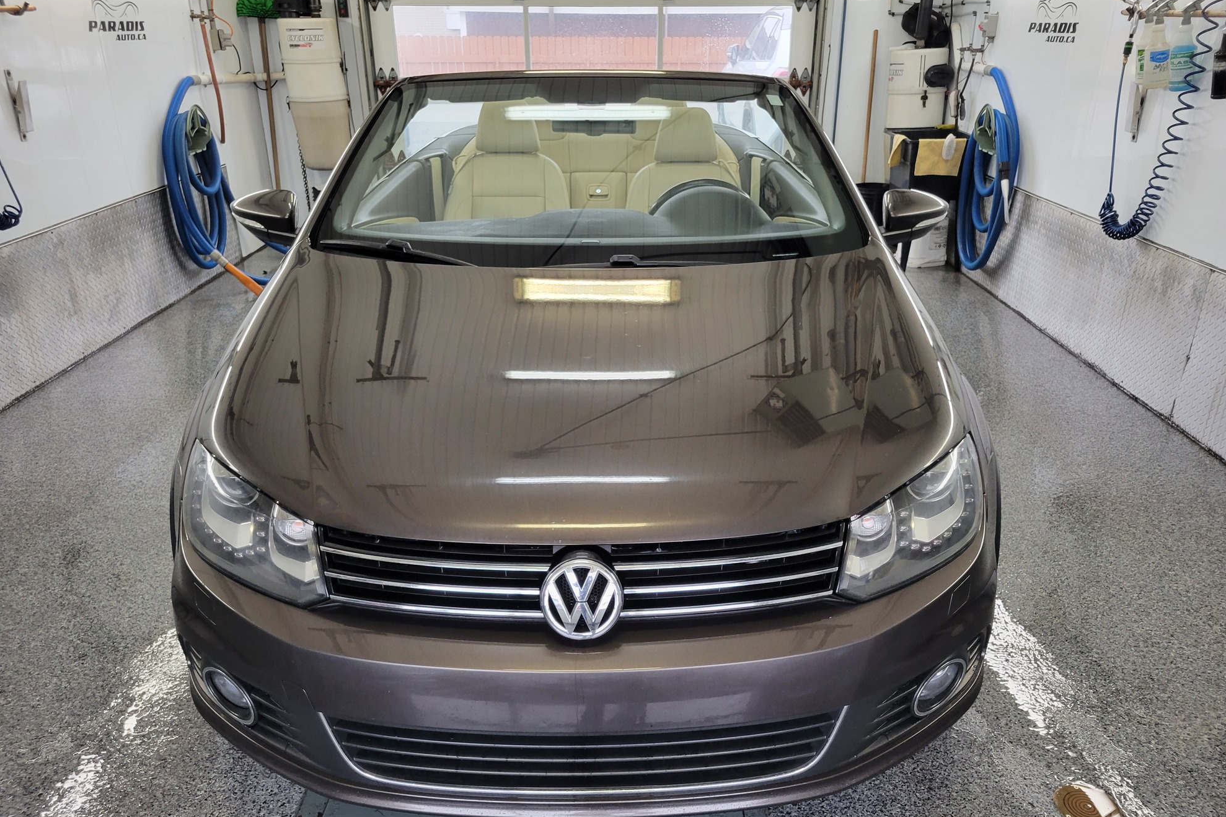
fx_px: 954
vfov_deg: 46.3
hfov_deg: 65.5
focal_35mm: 28
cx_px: 633
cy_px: 447
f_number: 1.8
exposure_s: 1/120
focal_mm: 5.4
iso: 100
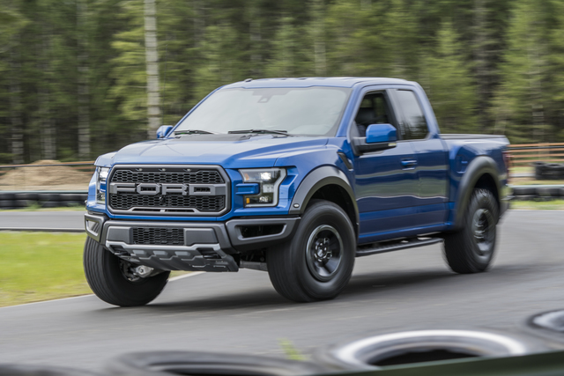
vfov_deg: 13.0
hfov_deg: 19.5
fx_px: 1645
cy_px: 188
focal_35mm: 105
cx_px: 282
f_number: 5
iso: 50
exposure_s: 1/80
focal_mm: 70
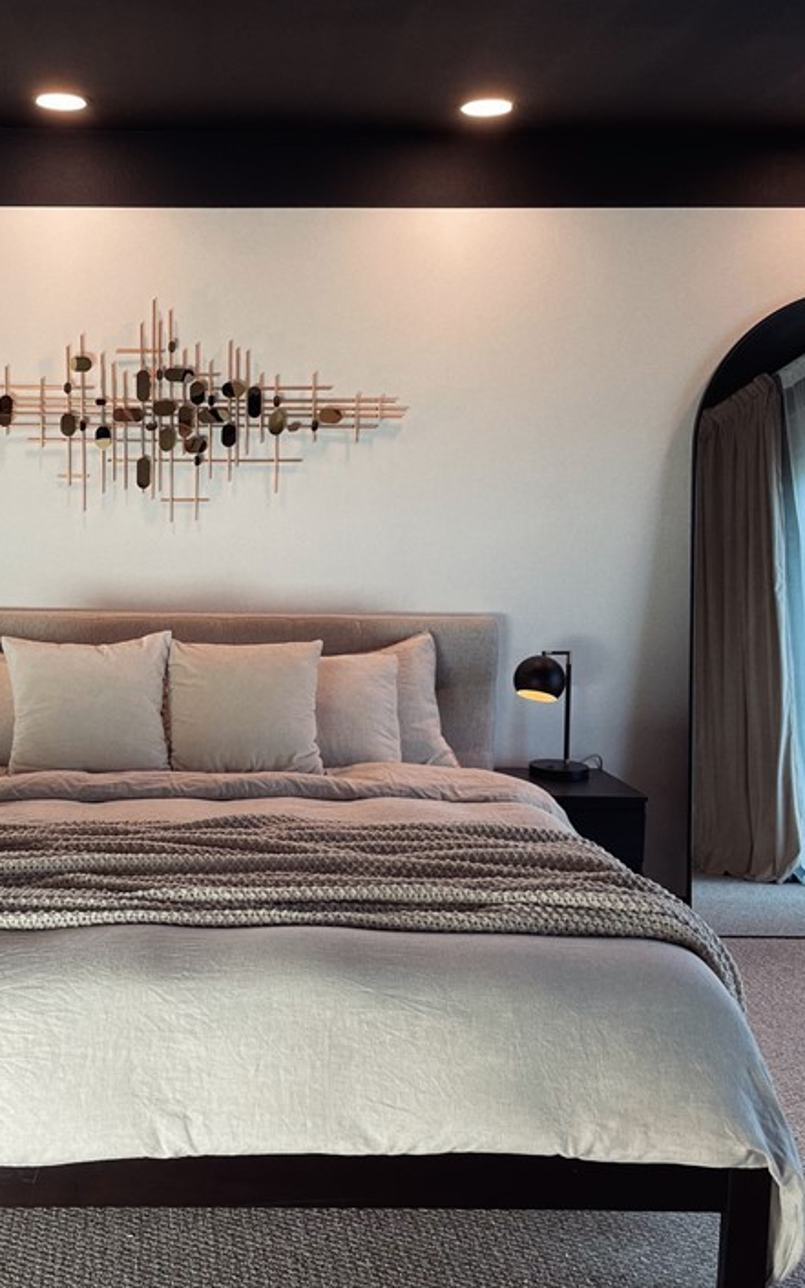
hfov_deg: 31.1
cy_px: 651
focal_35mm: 40
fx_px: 1405
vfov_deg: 49.3
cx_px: 148
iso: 50
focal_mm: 4.2
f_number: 1.6
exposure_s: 1/120
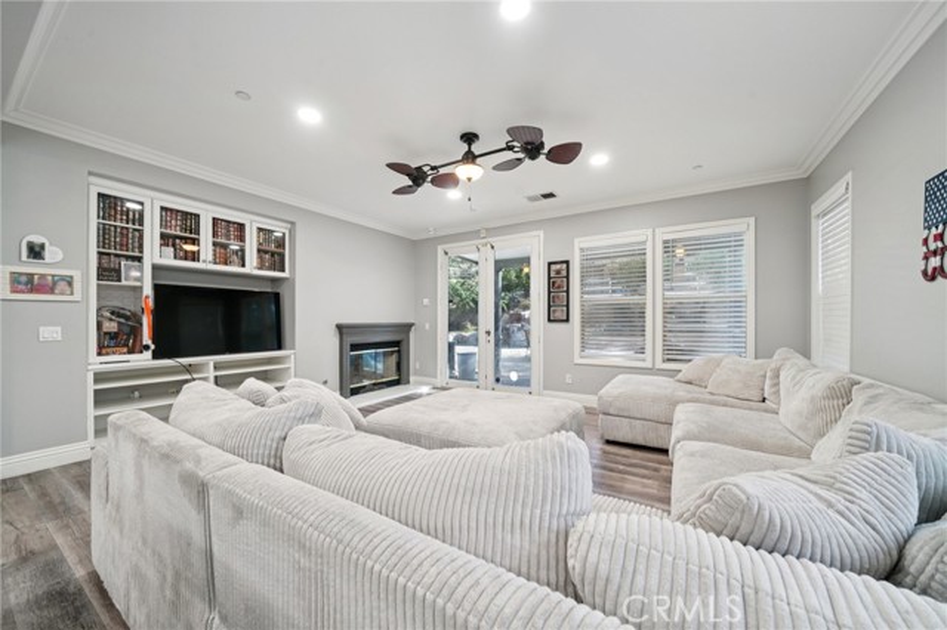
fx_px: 342
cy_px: 315
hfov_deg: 108.4
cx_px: 474
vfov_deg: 85.4
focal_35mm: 13
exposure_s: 1/13
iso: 400
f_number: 8
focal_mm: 13
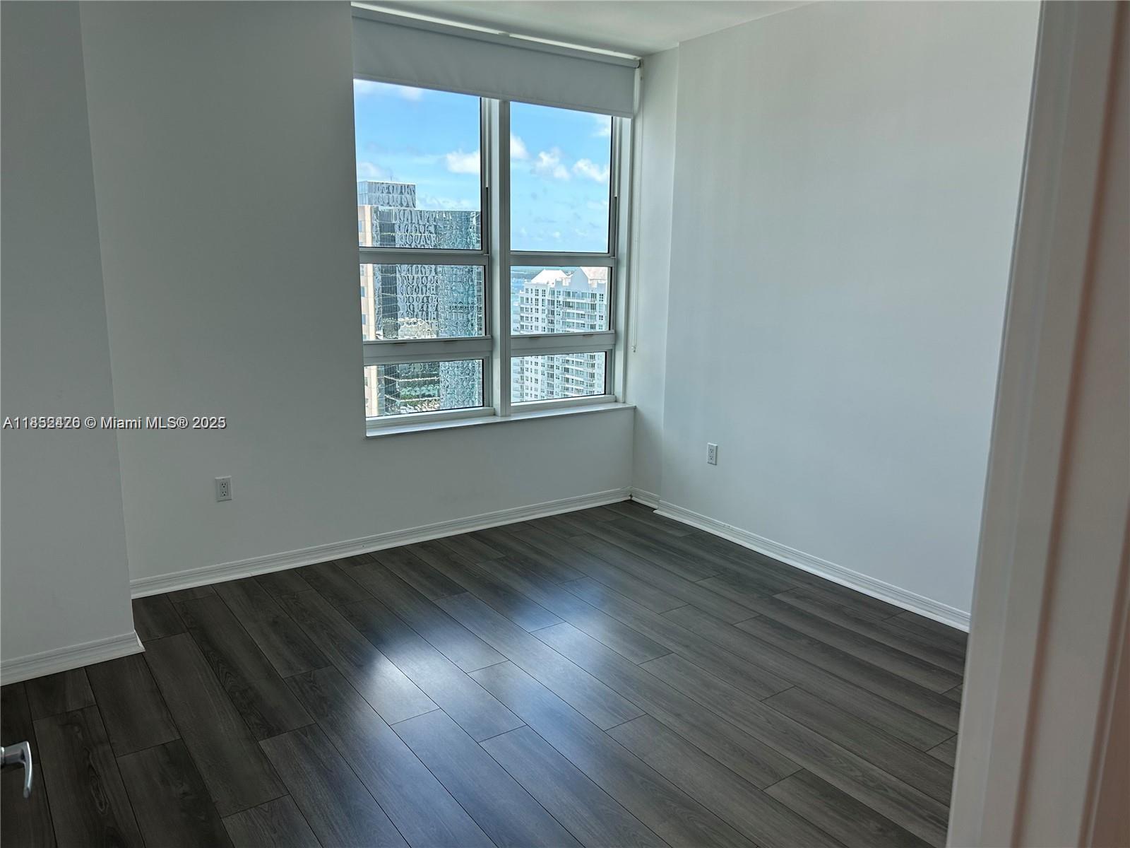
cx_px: 565
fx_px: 849
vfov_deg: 53.1
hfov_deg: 67.3
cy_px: 424
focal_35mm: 26
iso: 50
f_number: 1.5
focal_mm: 5.7
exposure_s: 1/558
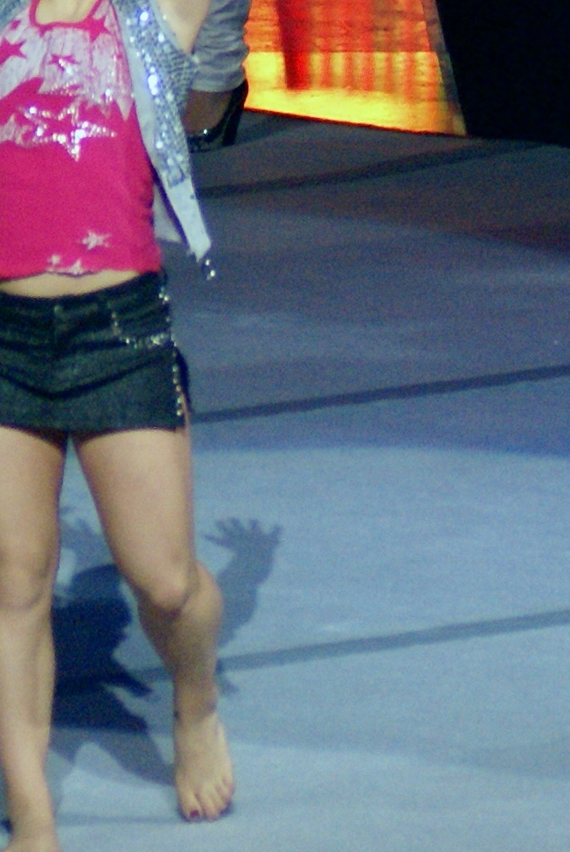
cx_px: 80
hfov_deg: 1.6
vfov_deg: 2.5
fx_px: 19901
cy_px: 235
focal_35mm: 840
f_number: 5.6
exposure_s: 1/320
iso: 800
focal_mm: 300
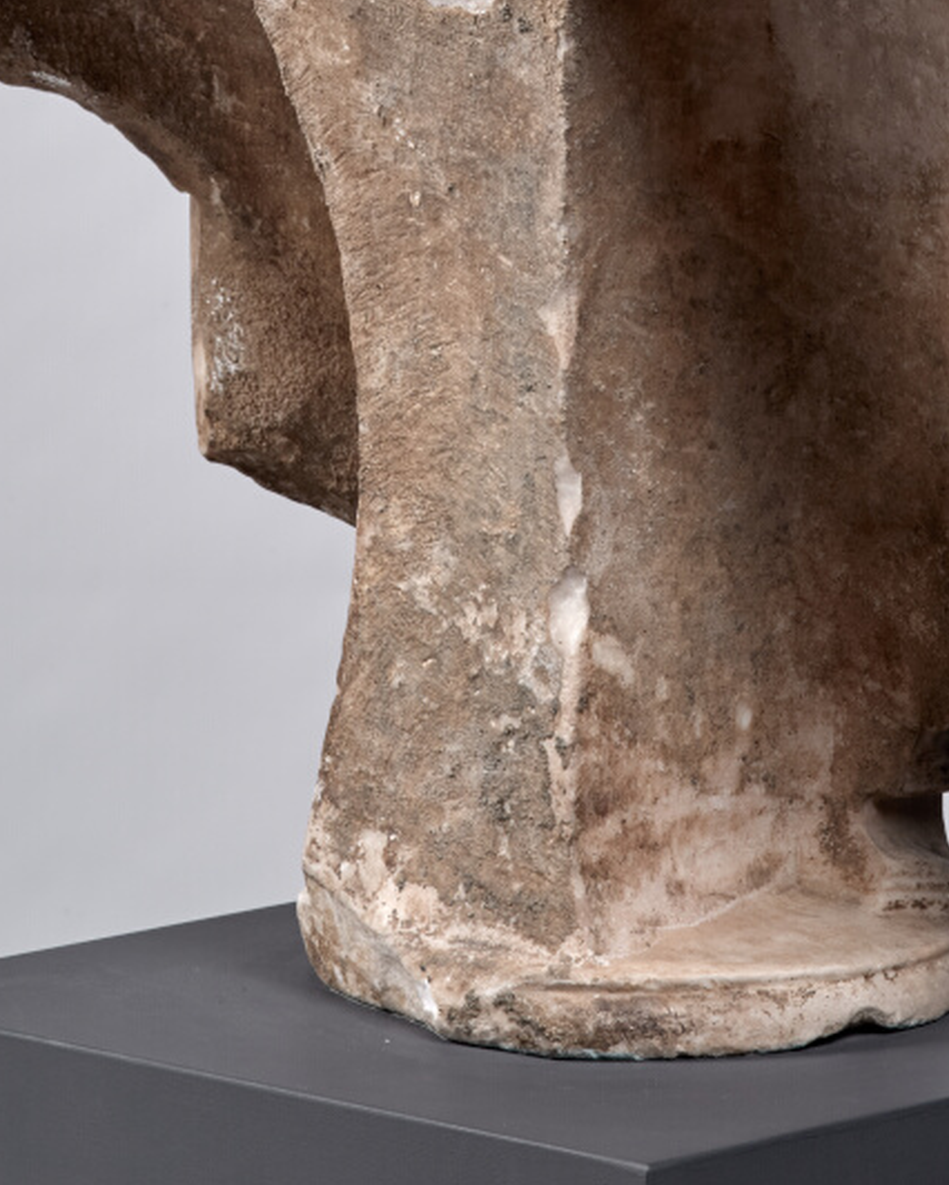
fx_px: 5404
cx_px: 548
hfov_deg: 10.0
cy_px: -226
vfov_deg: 12.2
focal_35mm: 154
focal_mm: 80
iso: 200
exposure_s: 1/125
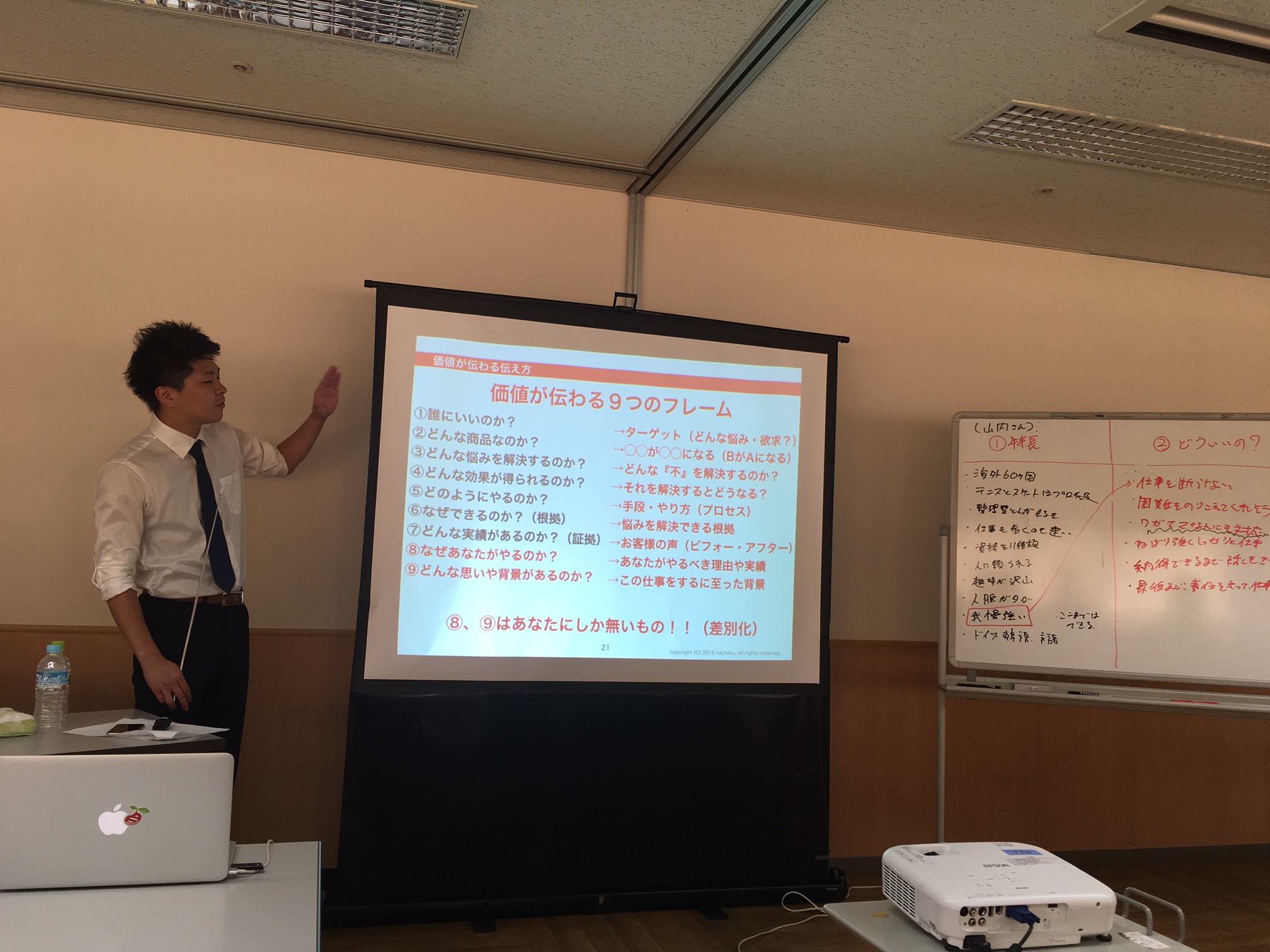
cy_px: 476
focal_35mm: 29
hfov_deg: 61.7
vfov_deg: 48.2
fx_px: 1064
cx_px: 635
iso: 25
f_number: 2.2
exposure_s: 1/60
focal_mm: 4.15
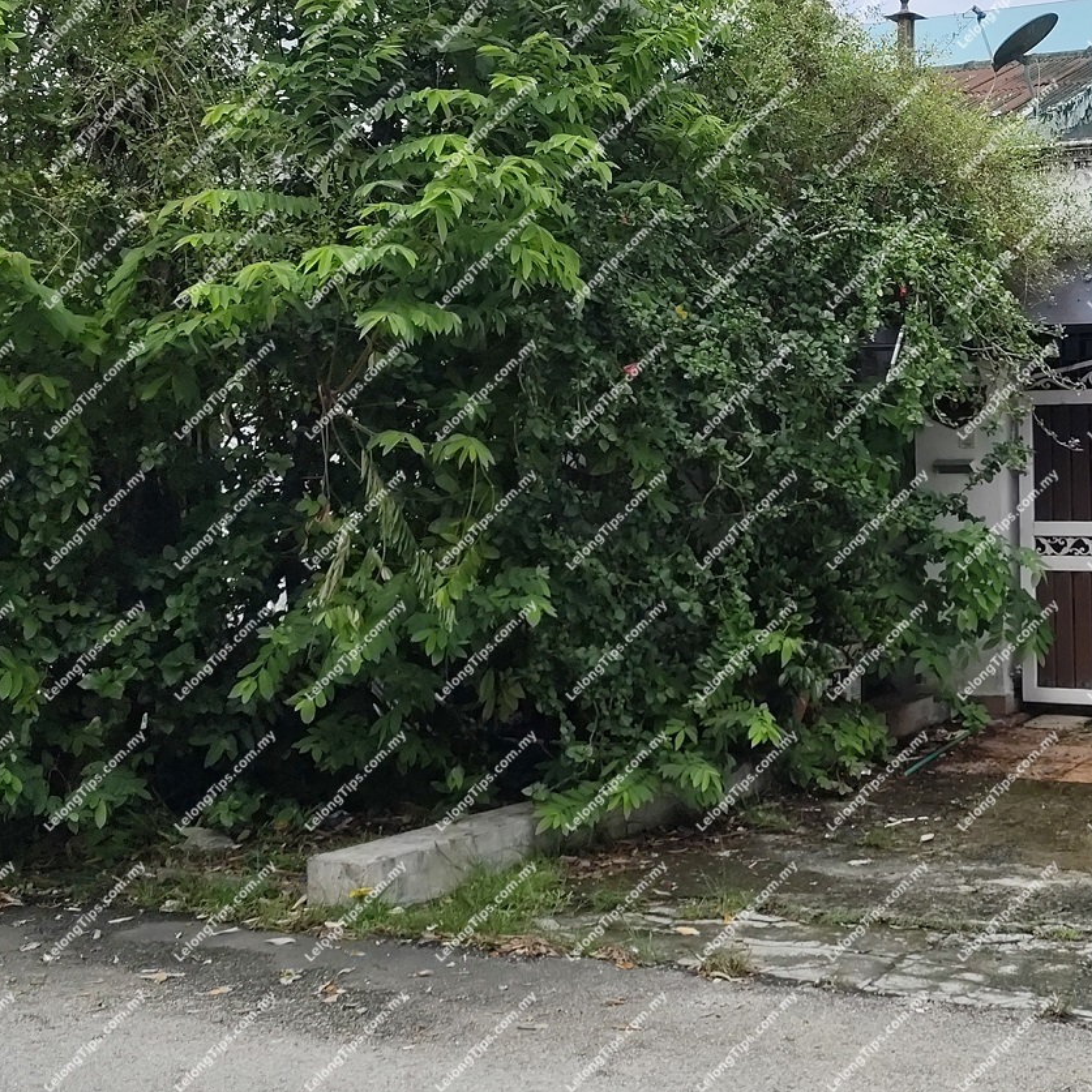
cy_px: 368
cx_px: 870
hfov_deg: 33.1
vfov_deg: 33.7
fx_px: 1785
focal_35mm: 50
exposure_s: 1/968
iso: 50
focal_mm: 6.14
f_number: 1.65
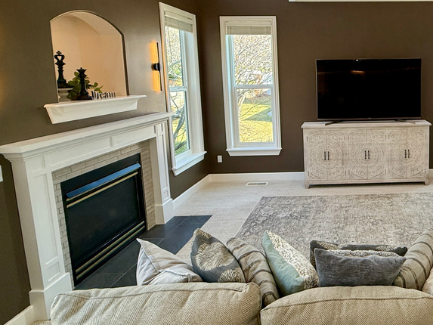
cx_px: 360
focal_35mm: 25
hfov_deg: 62.2
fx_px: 313
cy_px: 106
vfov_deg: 53.7
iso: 200
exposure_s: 1/120
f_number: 2.2
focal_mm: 2.22
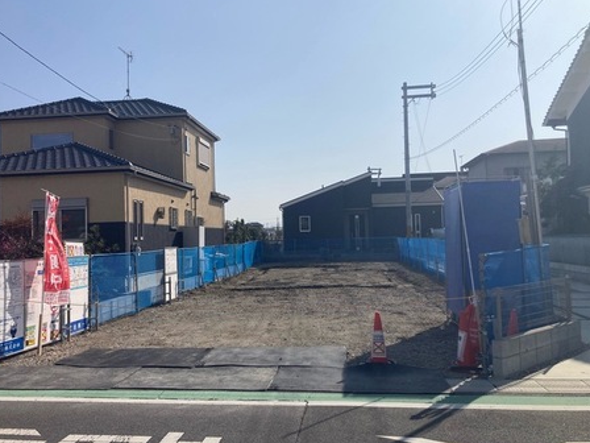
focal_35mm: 30
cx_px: 279
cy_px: 225
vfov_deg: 46.8
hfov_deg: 59.9
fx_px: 511
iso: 25
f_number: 1.8
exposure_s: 1/5348
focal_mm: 3.99
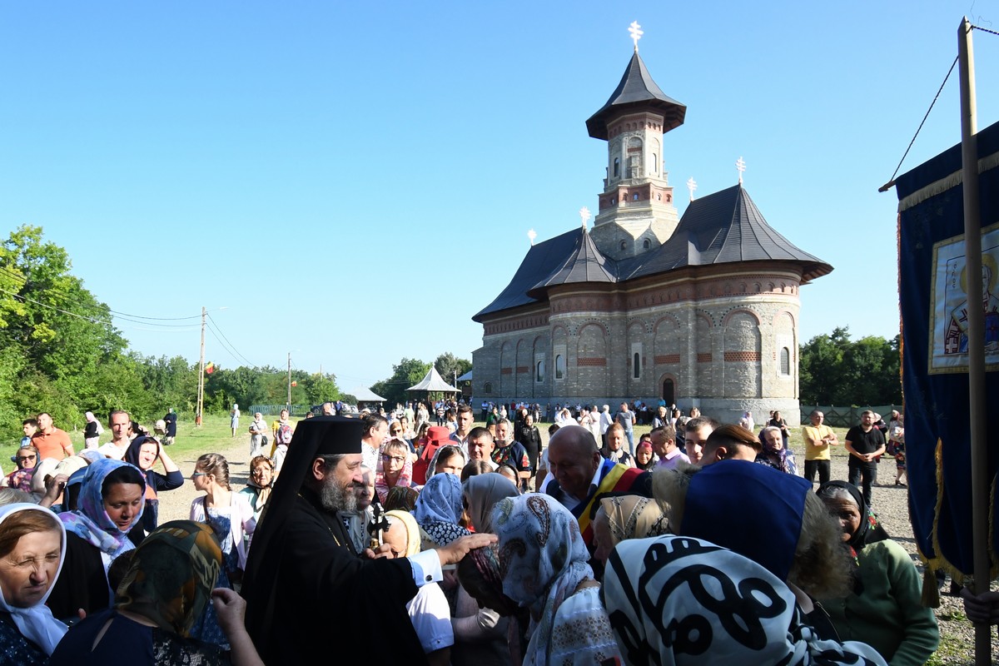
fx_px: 416
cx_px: 500
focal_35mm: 15
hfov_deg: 100.4
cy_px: 333
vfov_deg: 77.3
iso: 640
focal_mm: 10
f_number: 4.5
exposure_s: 1/1600
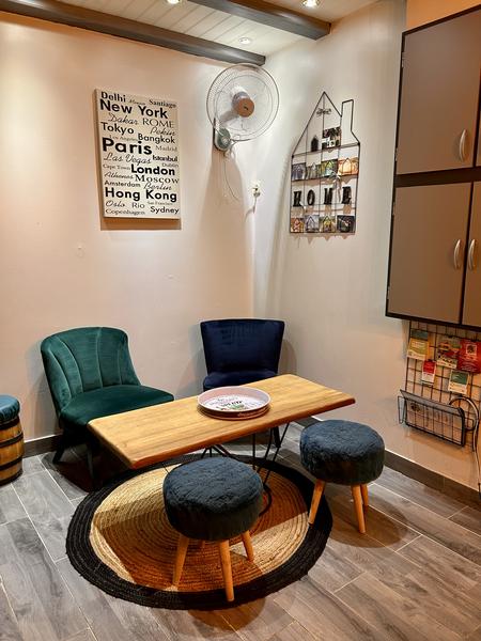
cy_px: 320
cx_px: 240
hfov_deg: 53.1
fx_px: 482
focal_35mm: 26
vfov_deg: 67.3
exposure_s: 1/50
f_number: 1.5
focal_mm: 5.7
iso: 200
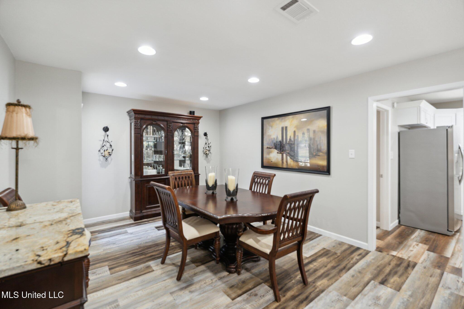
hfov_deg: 96.7
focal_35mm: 16
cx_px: 232
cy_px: 154
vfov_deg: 73.7
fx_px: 206
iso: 400
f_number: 4.5
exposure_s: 1/13
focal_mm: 16
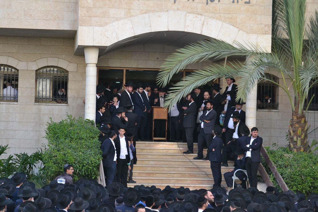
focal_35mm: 105
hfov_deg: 19.5
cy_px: 106
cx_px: 159
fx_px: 927
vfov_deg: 13.0
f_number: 4
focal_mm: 70
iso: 800
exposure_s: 1/1250
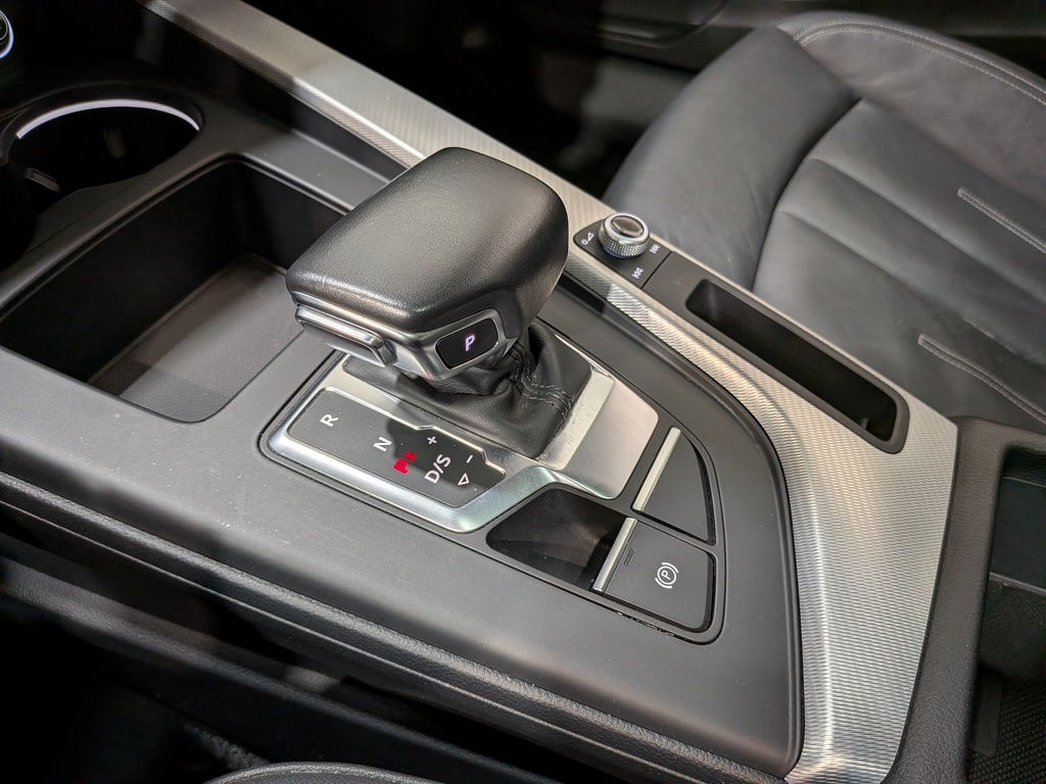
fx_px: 725
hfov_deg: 71.6
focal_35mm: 24
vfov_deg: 56.8
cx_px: 523
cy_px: 392
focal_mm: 4.53
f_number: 1.7
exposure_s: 1/120
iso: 31
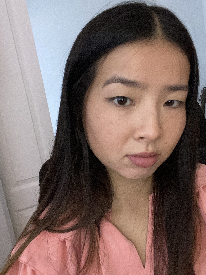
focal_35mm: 30
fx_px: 238
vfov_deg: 60.0
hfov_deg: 46.8
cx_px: 103
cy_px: 138
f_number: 2.2
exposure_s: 1/34
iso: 640
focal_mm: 2.71
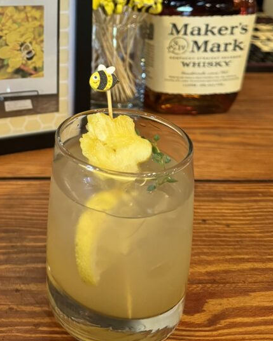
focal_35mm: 45
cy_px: 43
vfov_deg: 38.7
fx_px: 454
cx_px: 47
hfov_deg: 32.3
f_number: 1.78
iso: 640
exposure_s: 1/60
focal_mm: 6.76
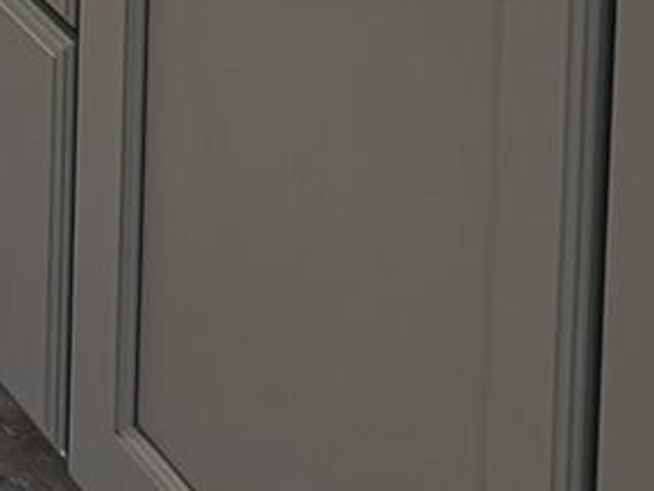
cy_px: -1152
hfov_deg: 10.6
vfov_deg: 7.0
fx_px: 3478
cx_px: -66
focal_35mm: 184
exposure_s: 1/120
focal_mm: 5.96
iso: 100
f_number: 1.6
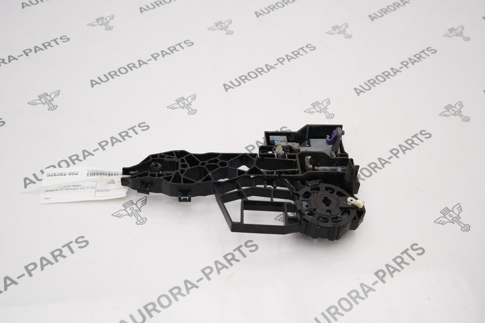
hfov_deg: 44.5
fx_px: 593
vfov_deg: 30.5
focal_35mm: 44
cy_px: 162
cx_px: 242
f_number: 4
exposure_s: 1/100
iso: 100
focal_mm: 29
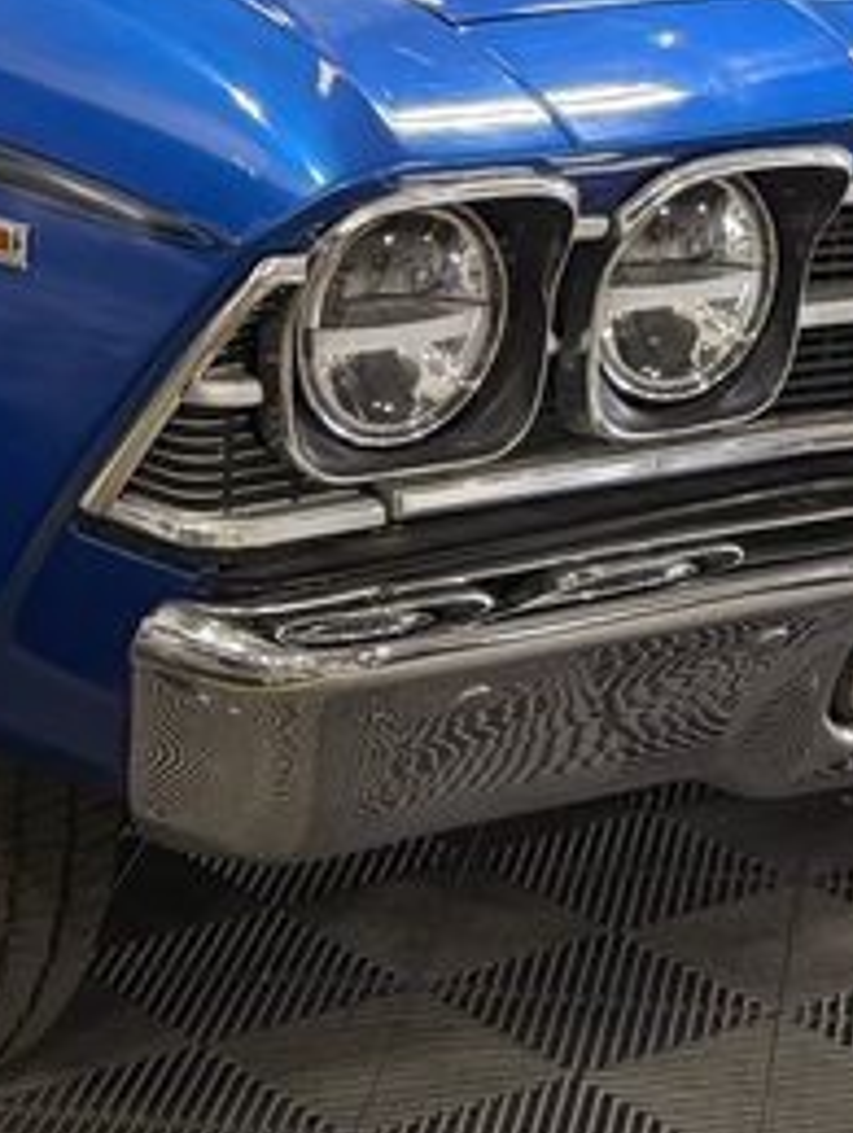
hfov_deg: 13.4
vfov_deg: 17.4
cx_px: 297
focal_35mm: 111
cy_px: 118
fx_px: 3638
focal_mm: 6.76
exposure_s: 1/121
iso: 200
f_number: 1.78
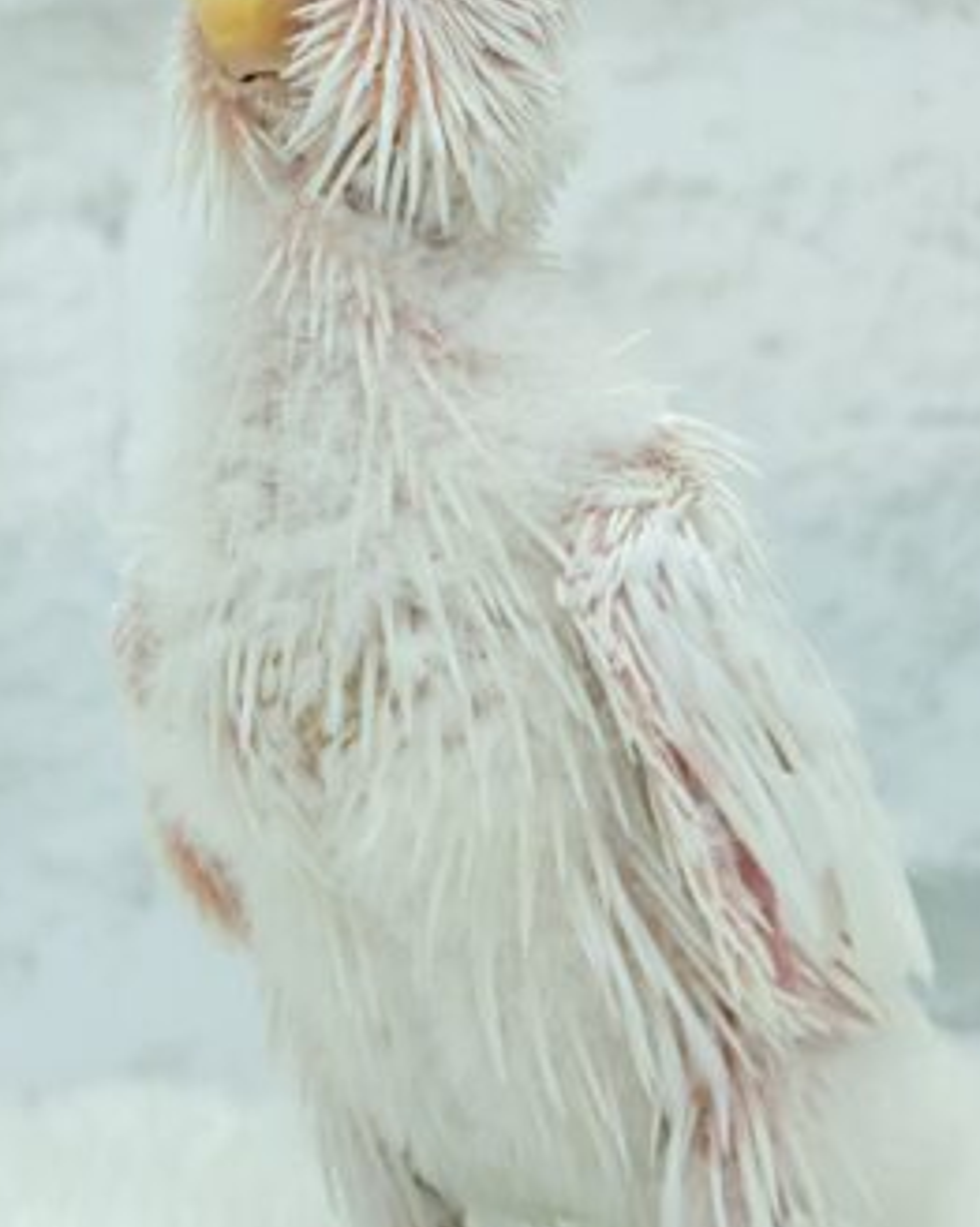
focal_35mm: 99
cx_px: 322
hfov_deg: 15.5
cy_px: 389
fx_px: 3593
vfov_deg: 19.3
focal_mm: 5.96
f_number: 1.6
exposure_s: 1/100
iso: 64
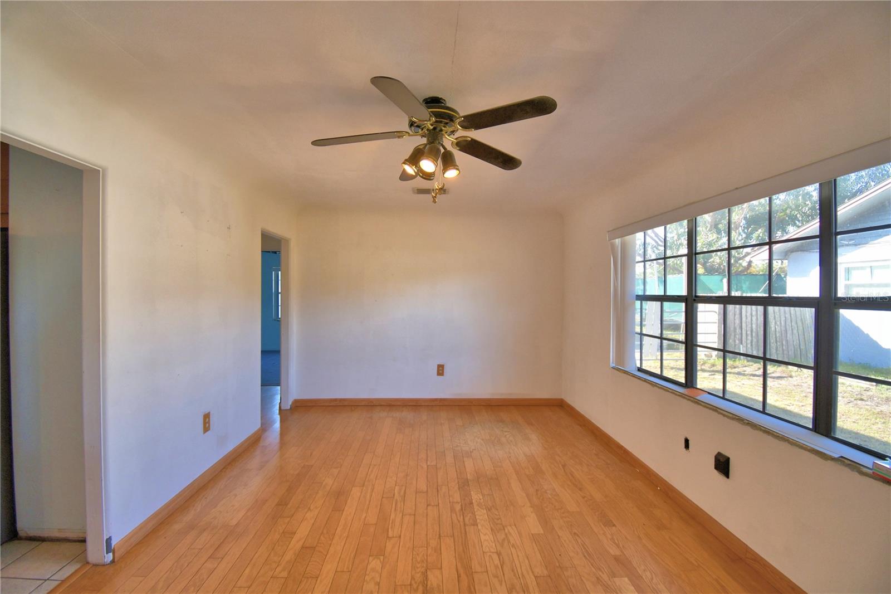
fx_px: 371
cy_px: 297
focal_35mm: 15
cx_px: 446
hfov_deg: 100.4
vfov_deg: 77.3
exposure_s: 1/125
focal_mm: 10
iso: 220
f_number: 4.5
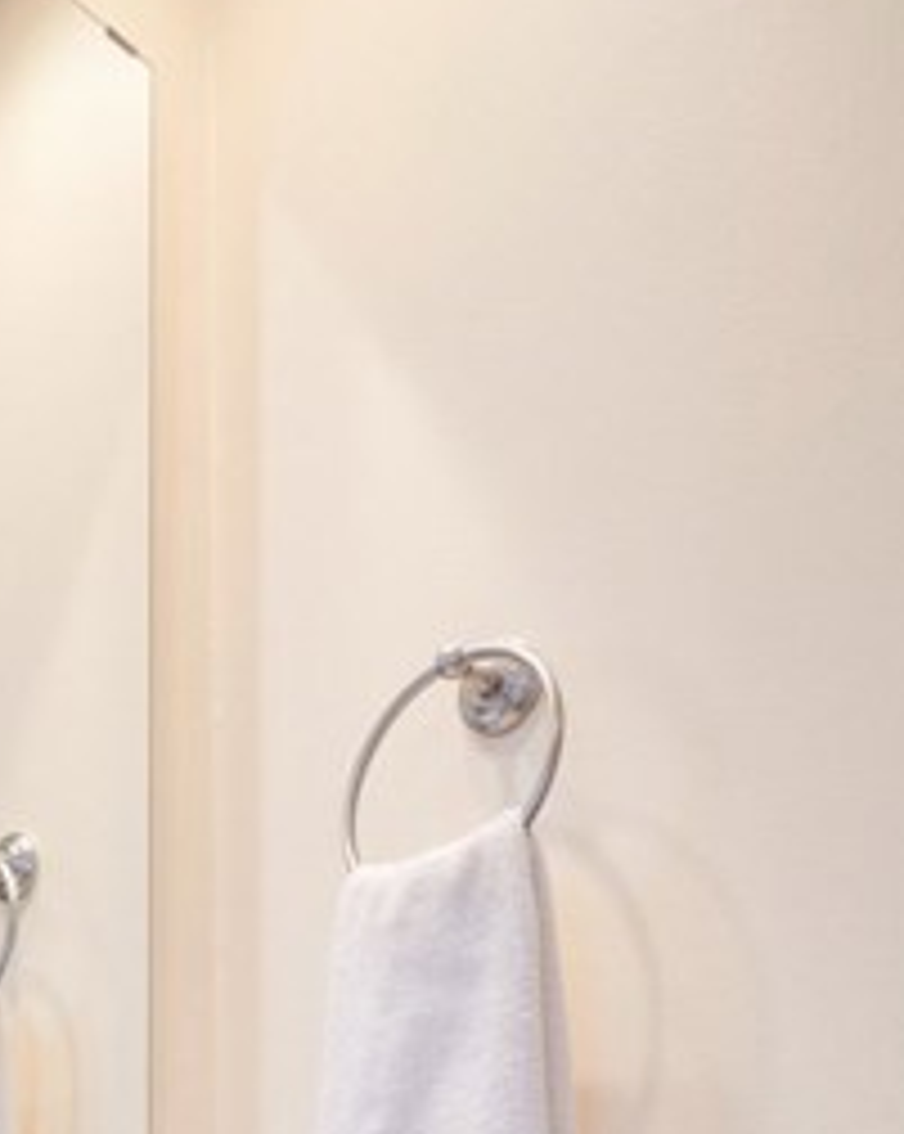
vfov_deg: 34.1
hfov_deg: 33.7
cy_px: 1377
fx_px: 1441
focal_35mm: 43
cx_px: 171
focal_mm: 18
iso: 125
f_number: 8
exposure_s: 1/25
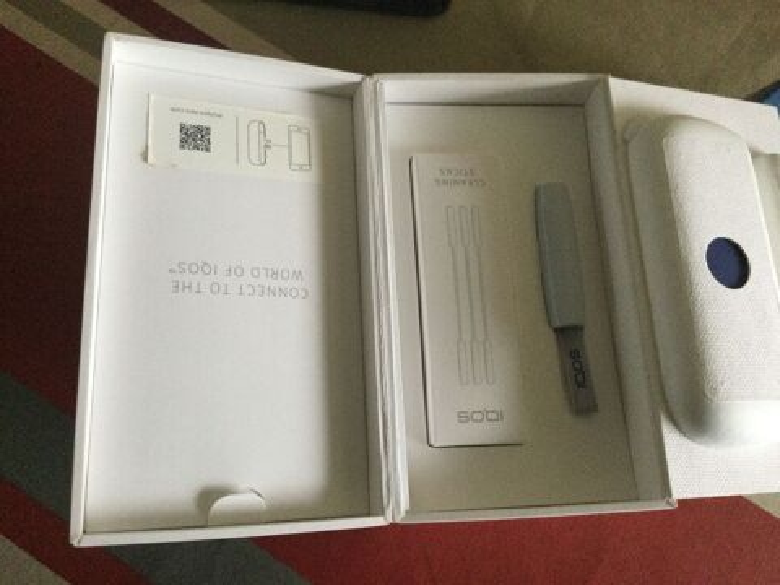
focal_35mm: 31
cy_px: 292
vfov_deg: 45.4
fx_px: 699
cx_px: 390
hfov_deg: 58.4
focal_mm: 3.3
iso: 250
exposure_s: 1/25
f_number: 2.4
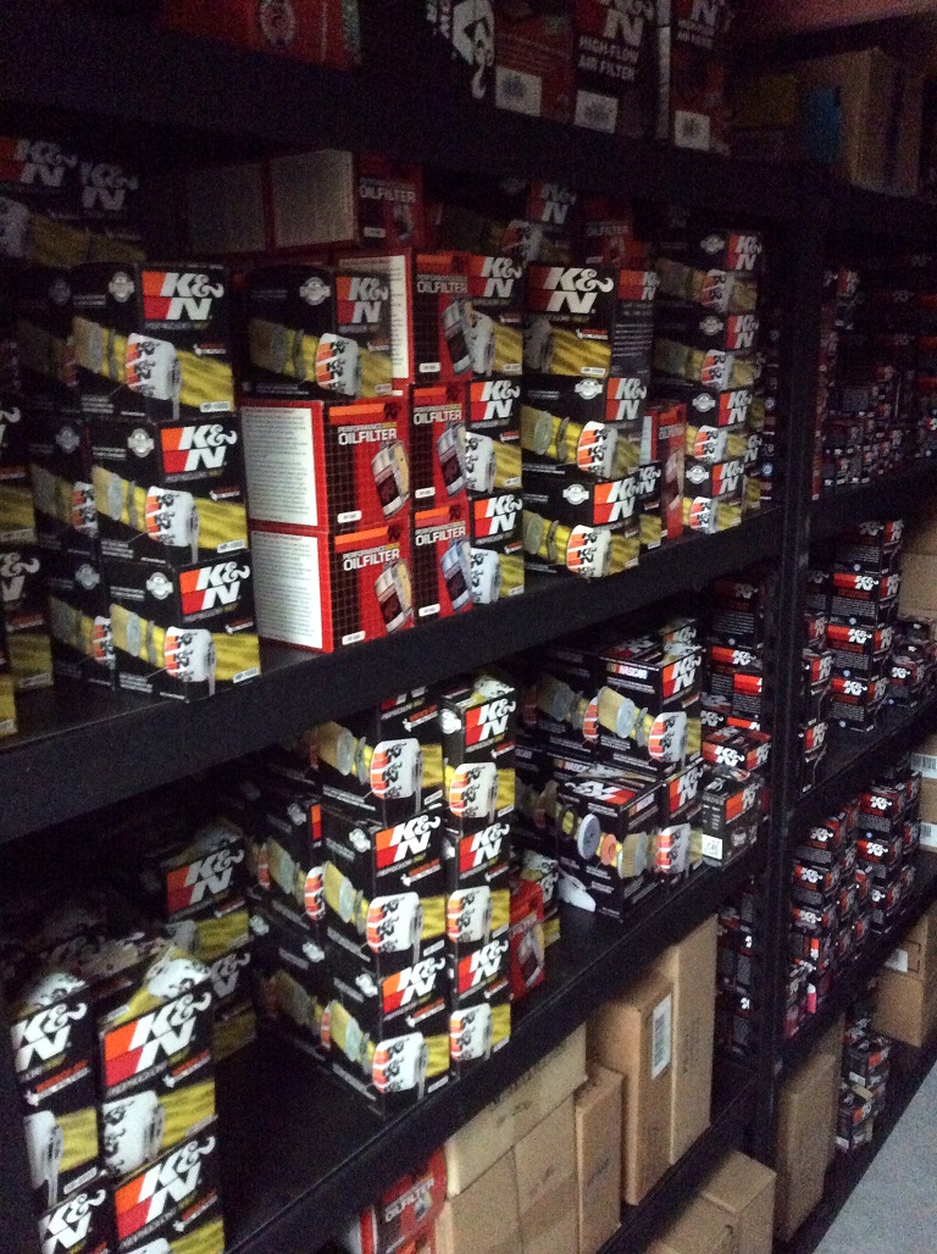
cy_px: 627
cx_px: 468
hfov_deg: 42.8
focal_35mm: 33
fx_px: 1194
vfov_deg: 55.4
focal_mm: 3.3
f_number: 2.4
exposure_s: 1/15
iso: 640
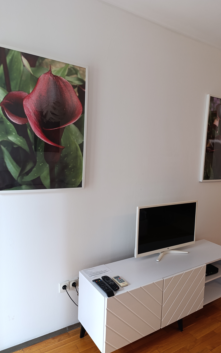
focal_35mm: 25
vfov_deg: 72.5
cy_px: 174
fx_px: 241
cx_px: 122
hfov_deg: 49.2
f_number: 1.6
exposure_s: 1/100
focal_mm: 6.14
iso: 800
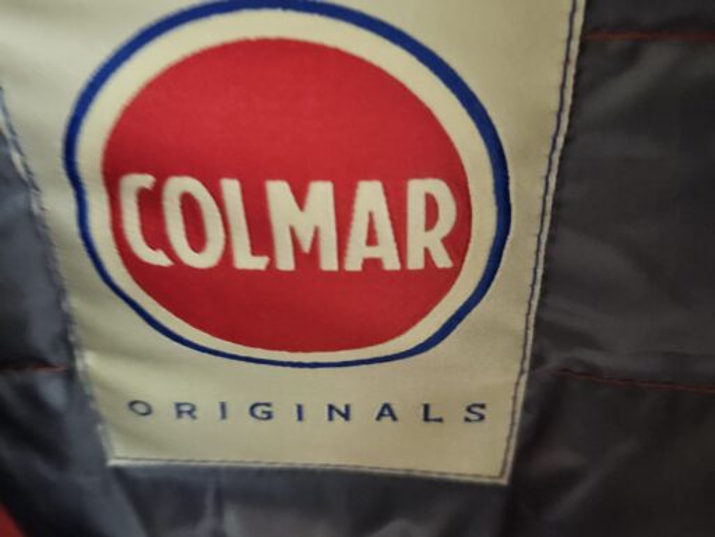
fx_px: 496
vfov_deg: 56.9
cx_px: 358
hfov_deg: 71.5
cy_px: 268
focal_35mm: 24
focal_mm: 5
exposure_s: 1/25
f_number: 1.8
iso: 800
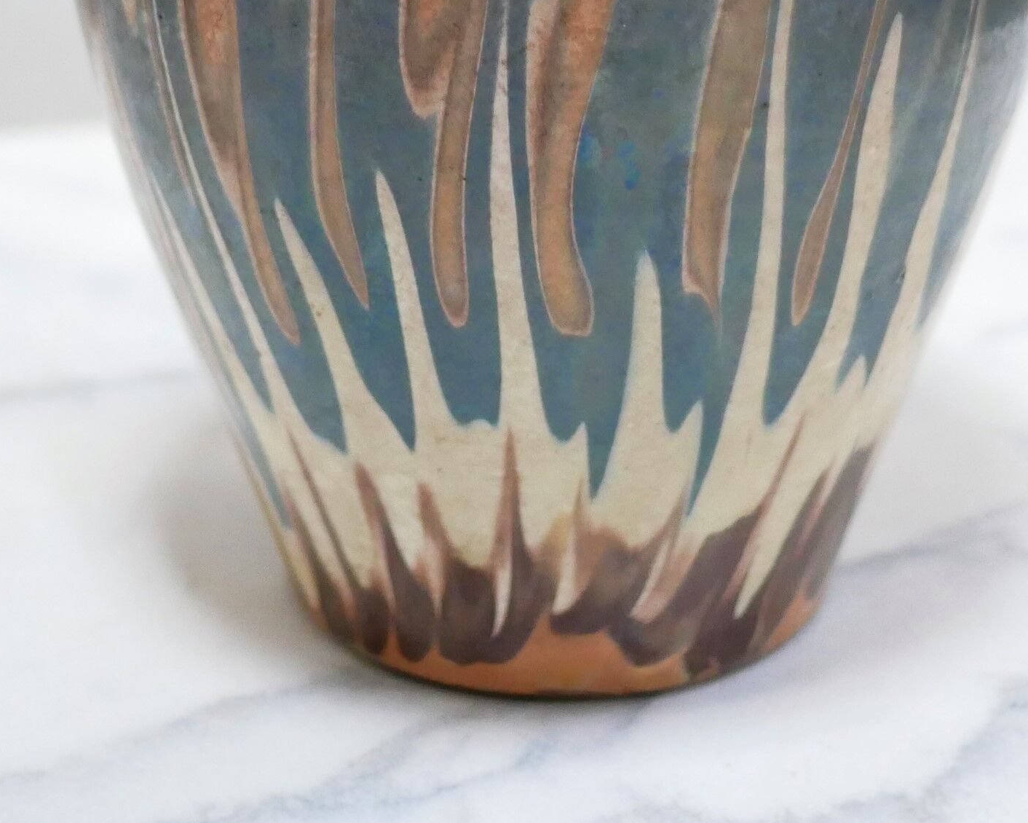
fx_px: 3864
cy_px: -288
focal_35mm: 127
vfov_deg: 11.8
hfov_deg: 15.1
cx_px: 462
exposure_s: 1/60
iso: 1000
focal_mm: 20
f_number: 1.7
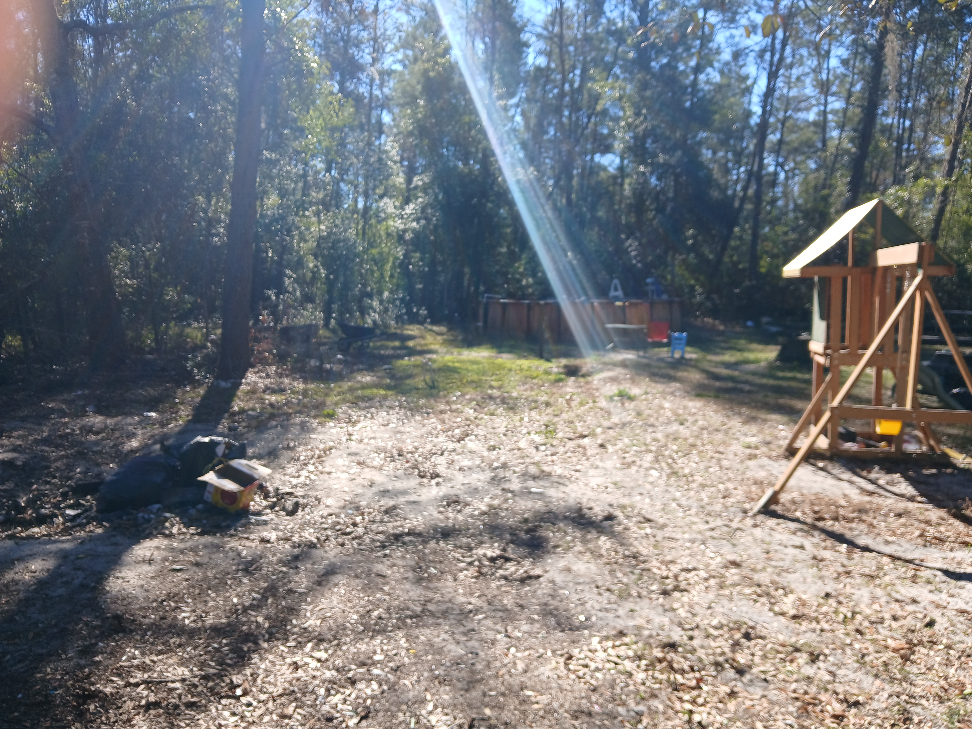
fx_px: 730
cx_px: 486
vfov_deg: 53.1
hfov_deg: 67.3
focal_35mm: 26
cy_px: 364
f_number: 1.8
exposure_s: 1/235
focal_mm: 3.98
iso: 20
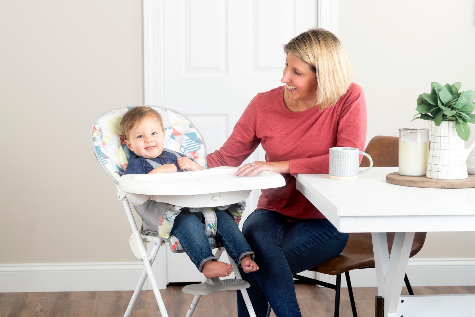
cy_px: 158
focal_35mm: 85
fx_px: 1122
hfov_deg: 23.9
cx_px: 238
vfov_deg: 16.1
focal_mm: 85
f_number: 8
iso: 250
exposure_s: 1/200
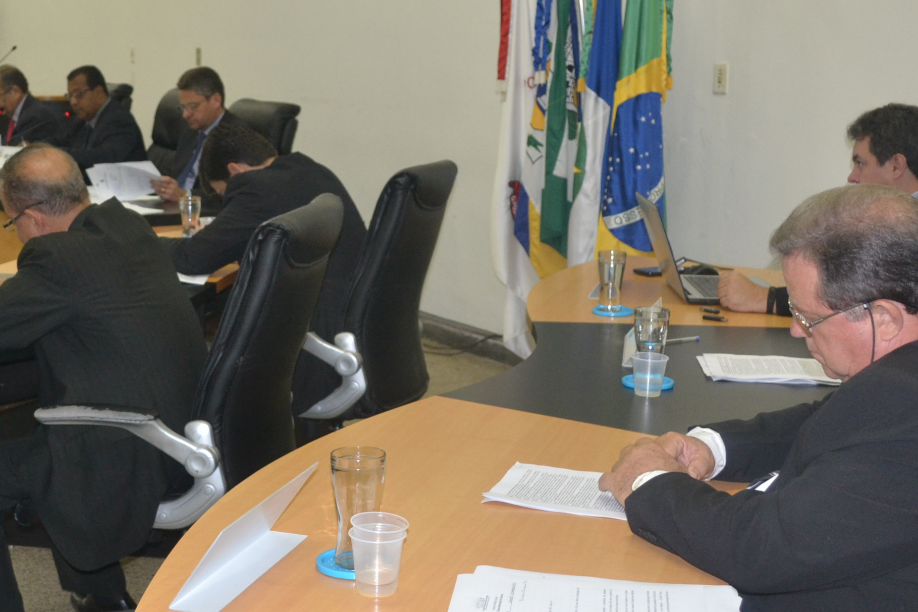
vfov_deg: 23.8
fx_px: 1454
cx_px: 328
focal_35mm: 57
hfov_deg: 34.8
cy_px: 305
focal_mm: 20
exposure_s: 1/60
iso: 800
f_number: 3.8
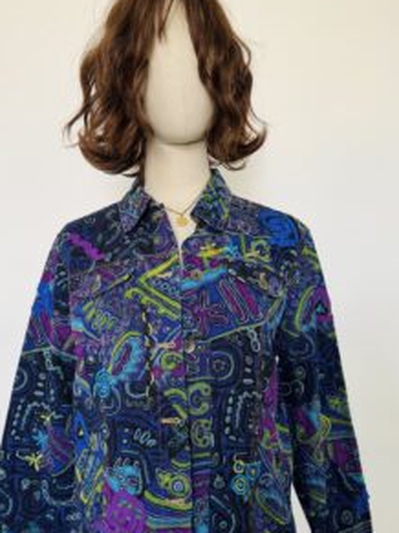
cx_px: 181
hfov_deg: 42.9
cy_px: 317
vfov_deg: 55.0
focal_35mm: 33
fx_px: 508
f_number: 1.78
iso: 200
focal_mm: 6.76
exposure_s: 1/120
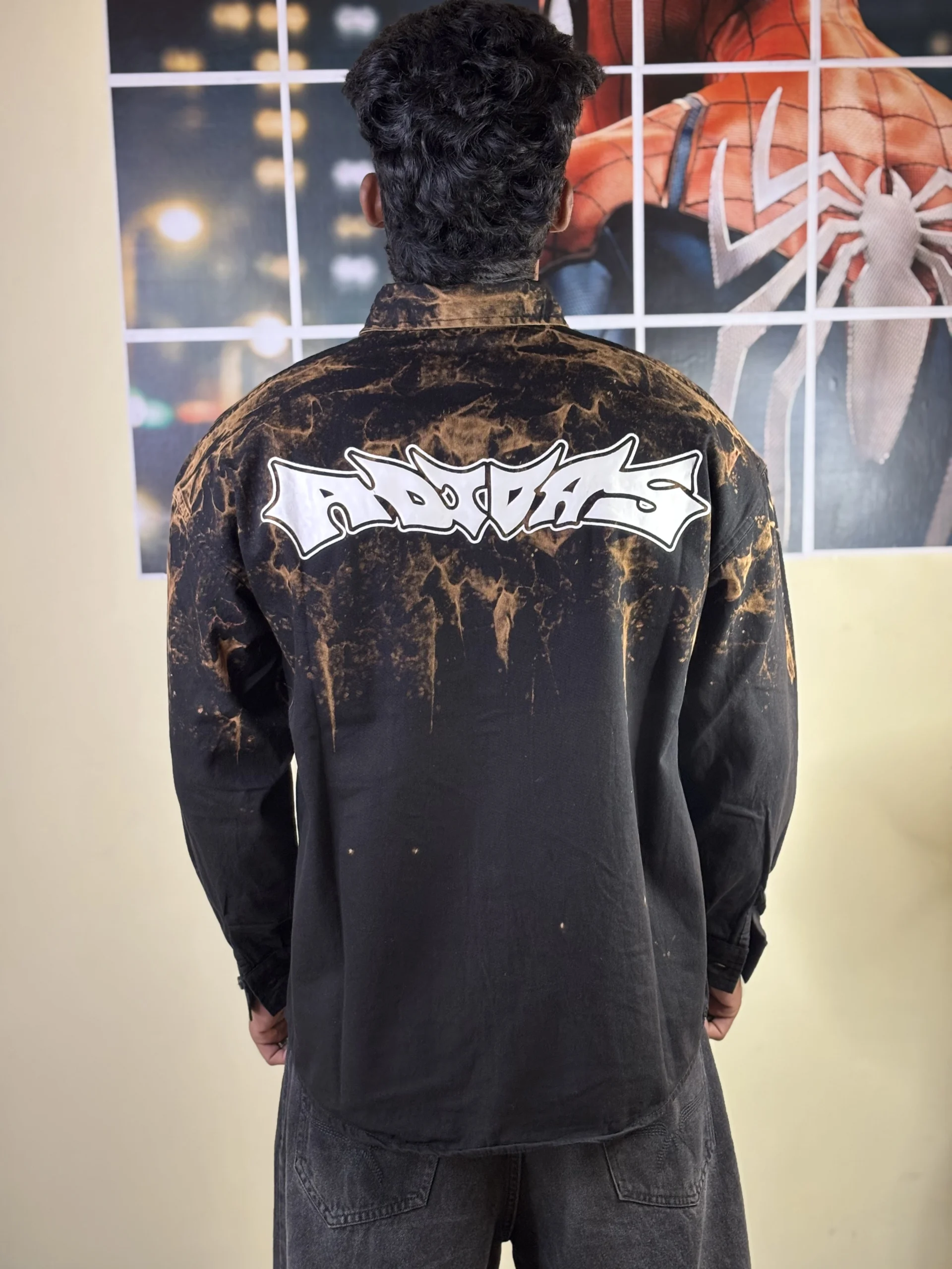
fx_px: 1907
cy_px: 634
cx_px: 476
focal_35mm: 52
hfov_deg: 28.0
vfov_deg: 36.8
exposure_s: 1/50
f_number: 1.6
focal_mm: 5.96
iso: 160
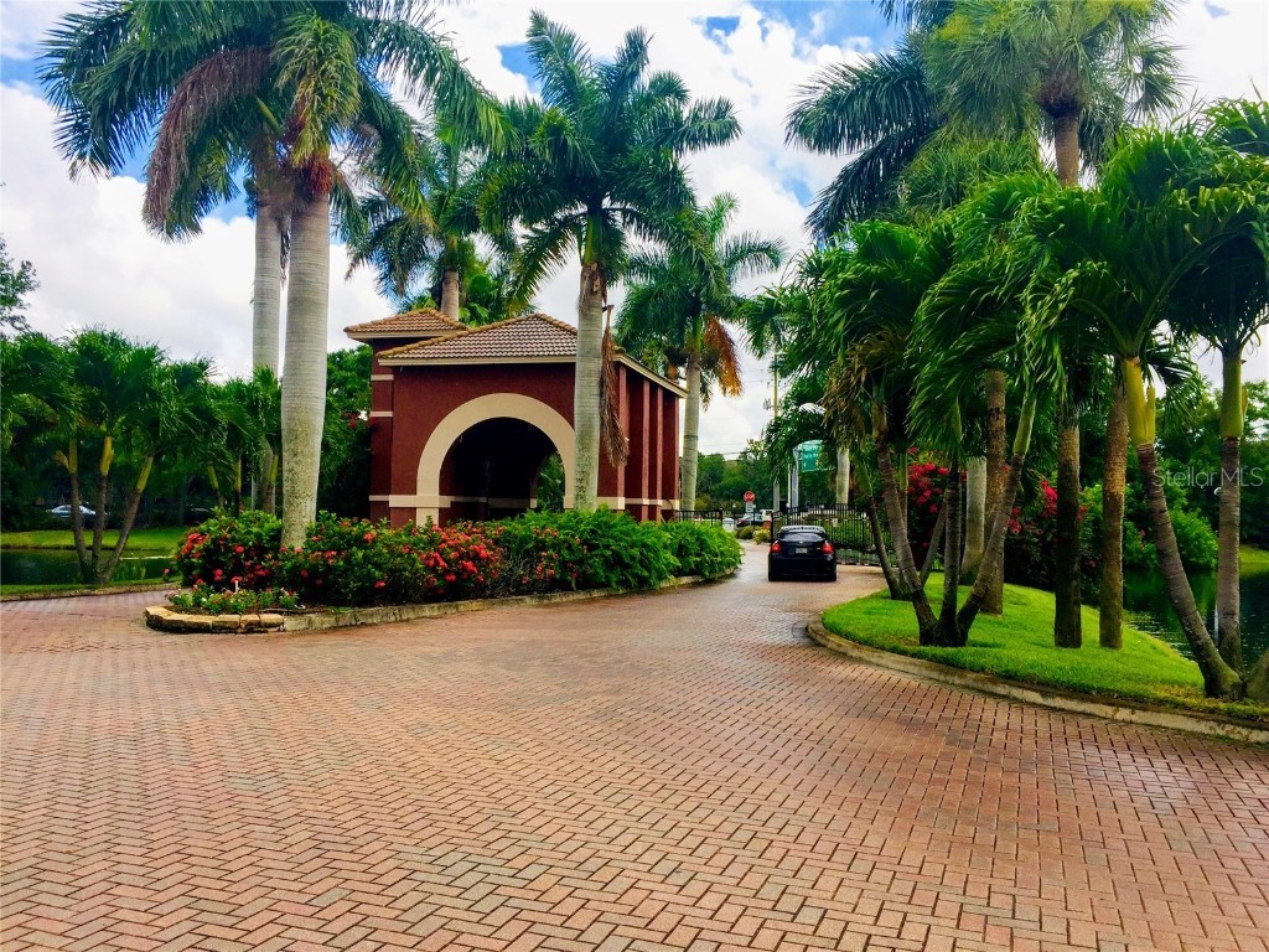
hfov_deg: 61.7
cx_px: 634
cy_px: 476
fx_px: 1063
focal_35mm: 29
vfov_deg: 48.2
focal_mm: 4.15
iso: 32
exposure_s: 1/638
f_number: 2.2
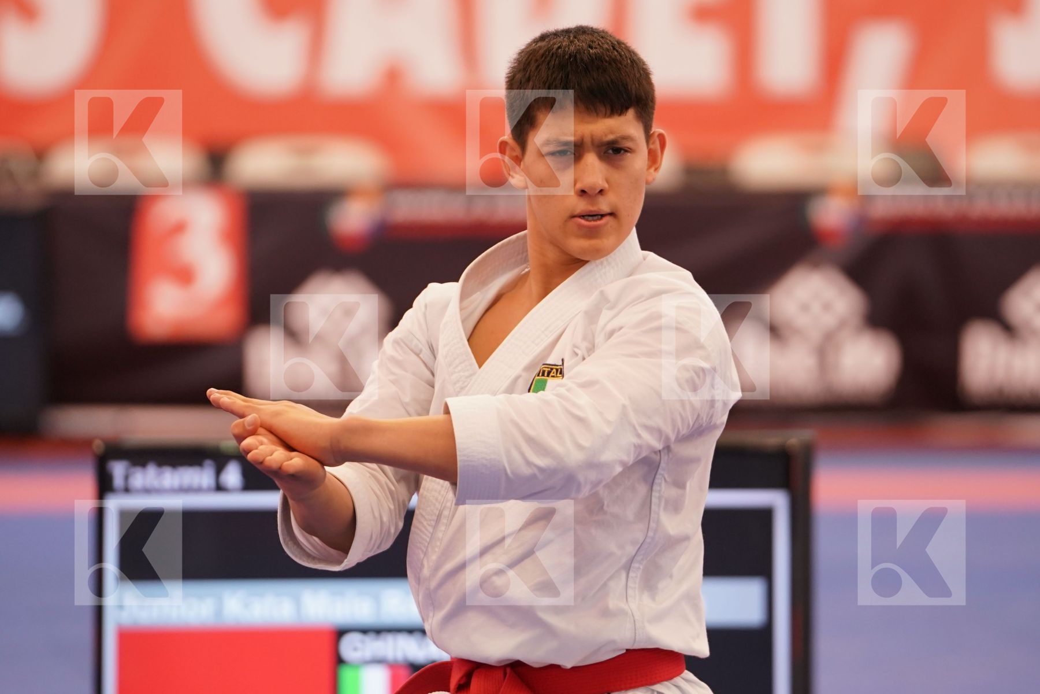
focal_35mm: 300
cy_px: 347
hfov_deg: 6.9
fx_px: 8666
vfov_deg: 4.6
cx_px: 520
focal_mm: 200
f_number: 2.8
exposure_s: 1/500
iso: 1250
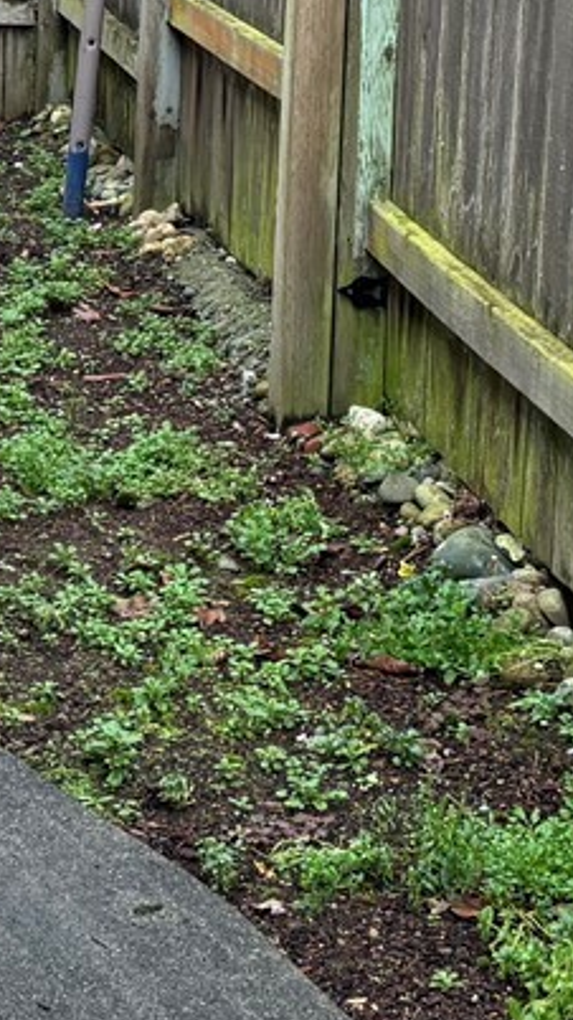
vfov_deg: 20.2
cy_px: 134
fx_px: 2810
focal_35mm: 104
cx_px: -160
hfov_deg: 11.4
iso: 100
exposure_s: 1/121
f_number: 1.78
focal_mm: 6.76
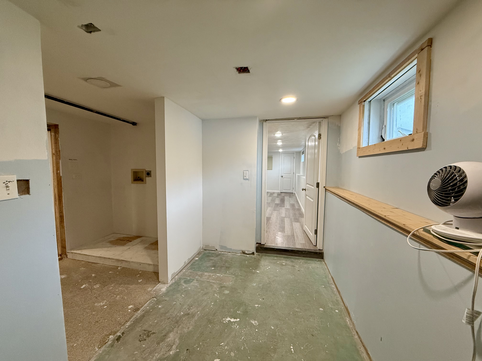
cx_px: 241
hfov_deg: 102.1
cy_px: 180
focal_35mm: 14
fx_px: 195
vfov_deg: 85.7
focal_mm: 2.22
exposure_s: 1/120
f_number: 2.2
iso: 320
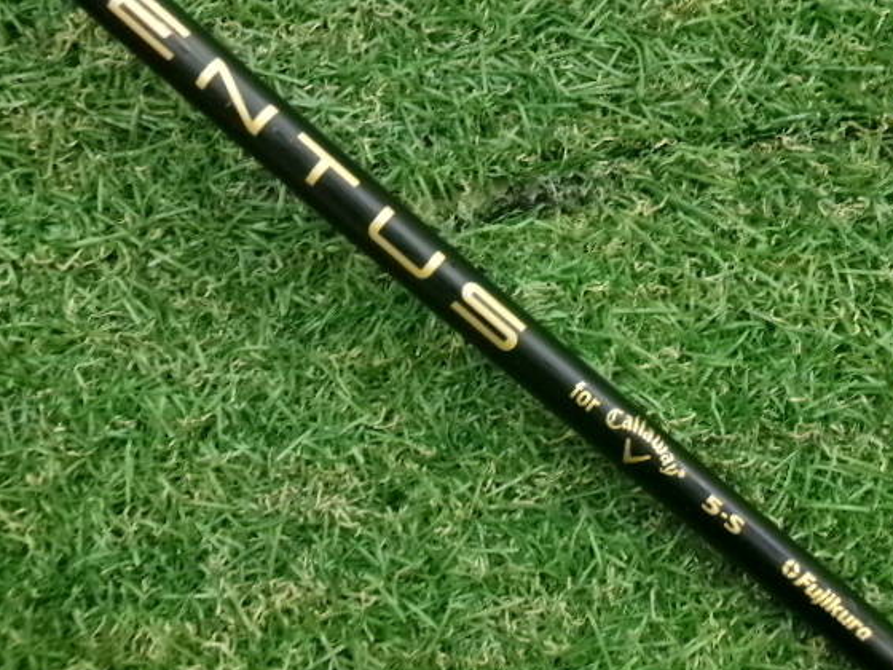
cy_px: 319
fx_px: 826
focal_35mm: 32
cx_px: 482
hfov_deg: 56.7
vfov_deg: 44.1
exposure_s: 1/34
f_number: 3.9
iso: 800
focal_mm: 5.1
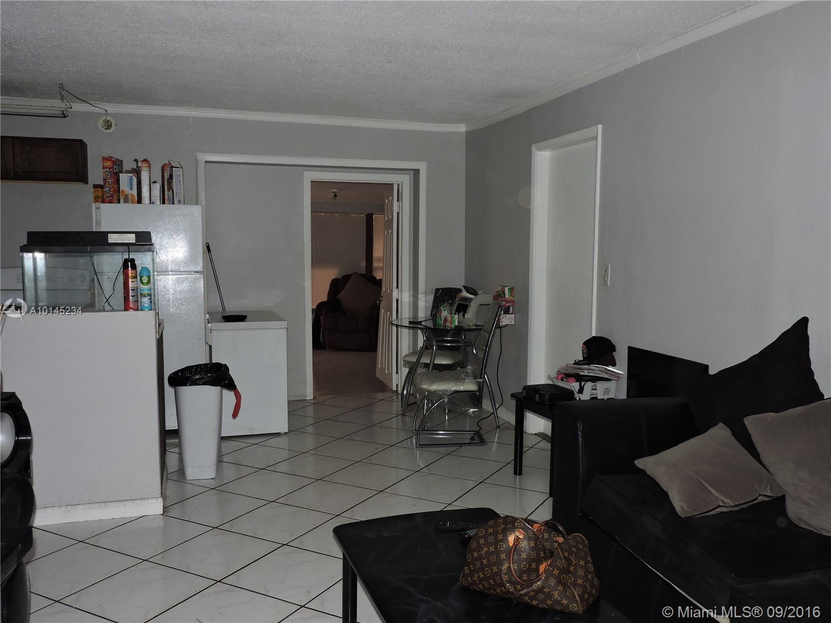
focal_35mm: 30
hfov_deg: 60.0
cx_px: 416
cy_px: 312
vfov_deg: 46.8
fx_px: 720
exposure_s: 1/30
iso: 200
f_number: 3.1
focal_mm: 5.4
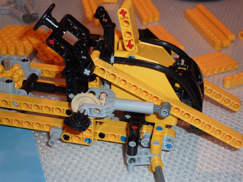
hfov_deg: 30.7
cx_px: 122
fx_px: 442
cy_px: 91
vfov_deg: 23.3
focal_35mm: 63
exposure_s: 1/30
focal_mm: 10.3
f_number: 4
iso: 100
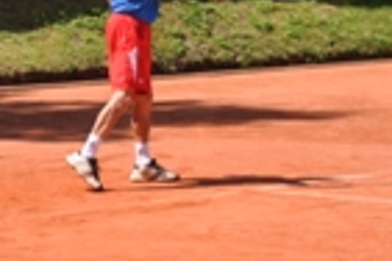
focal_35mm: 315
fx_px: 3430
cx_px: 228
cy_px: -6
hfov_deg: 6.5
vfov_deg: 4.4
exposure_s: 1/1600
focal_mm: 66
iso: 400
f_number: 5.6
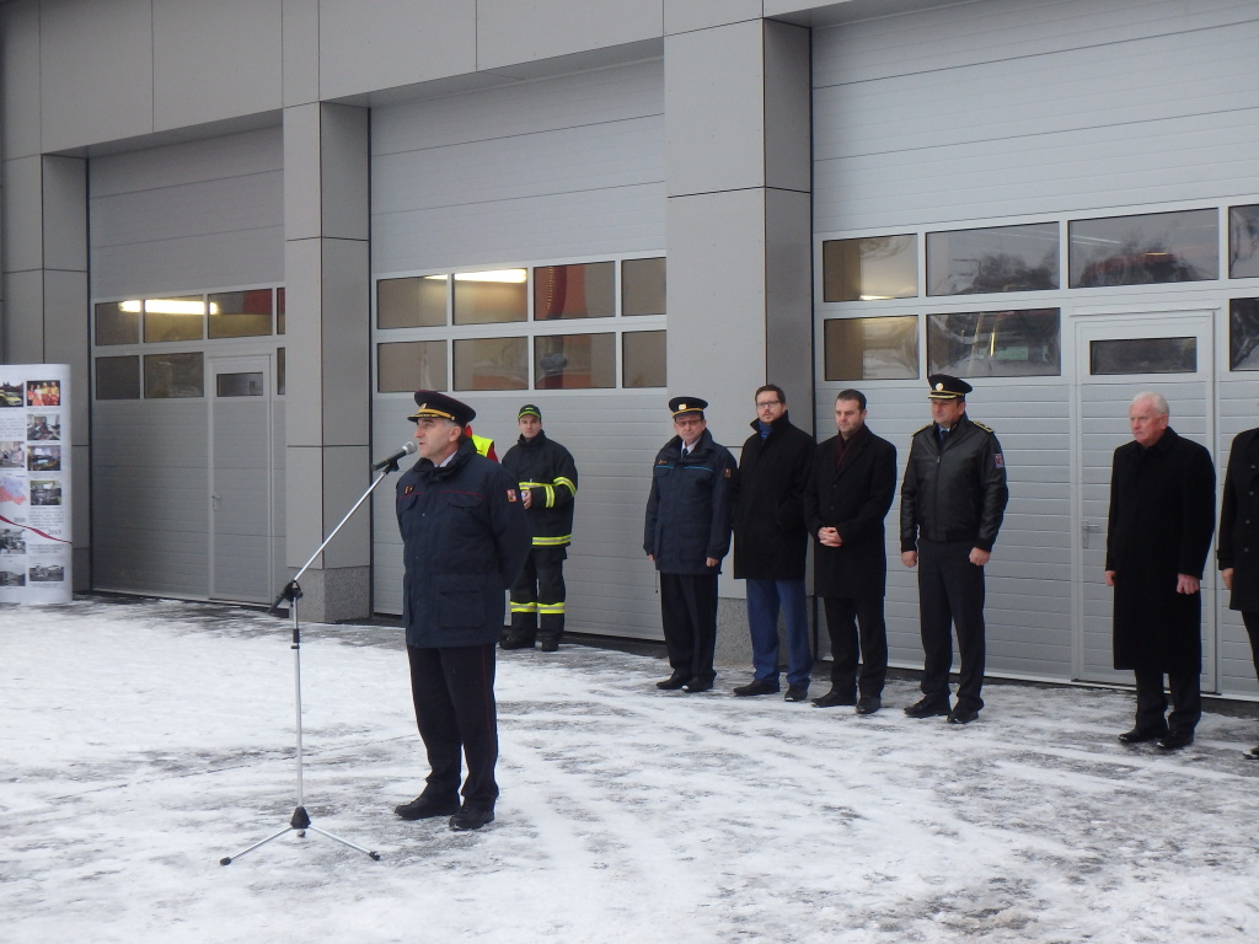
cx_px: 630
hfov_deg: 38.9
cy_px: 472
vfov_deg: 29.7
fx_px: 1782
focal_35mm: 49
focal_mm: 8.7
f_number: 5.2
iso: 200
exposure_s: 1/60
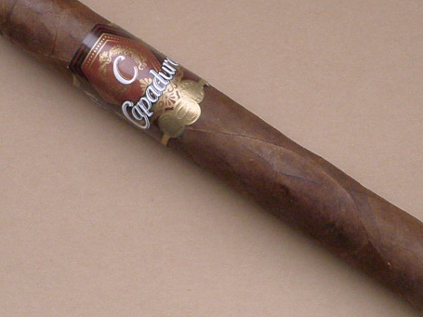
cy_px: 167
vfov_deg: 13.0
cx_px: 247
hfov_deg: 17.3
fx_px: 1393
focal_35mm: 114
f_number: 4.8
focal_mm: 14.1
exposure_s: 1/80
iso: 1600
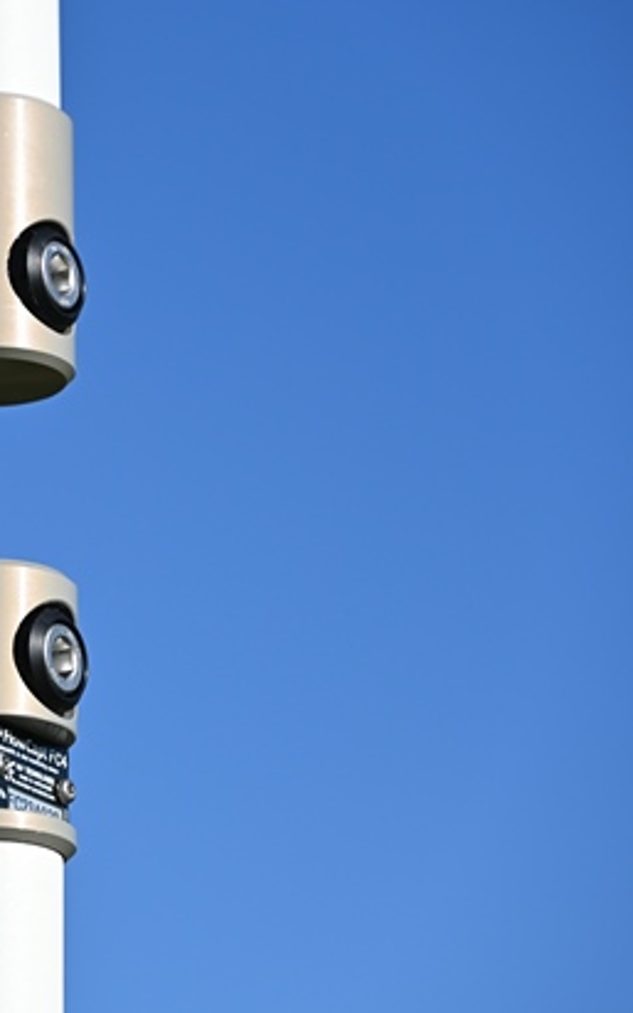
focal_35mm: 222
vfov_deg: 9.4
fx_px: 6126
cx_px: -123
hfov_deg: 5.9
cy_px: 523
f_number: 6.3
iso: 110
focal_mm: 140
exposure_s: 1/500
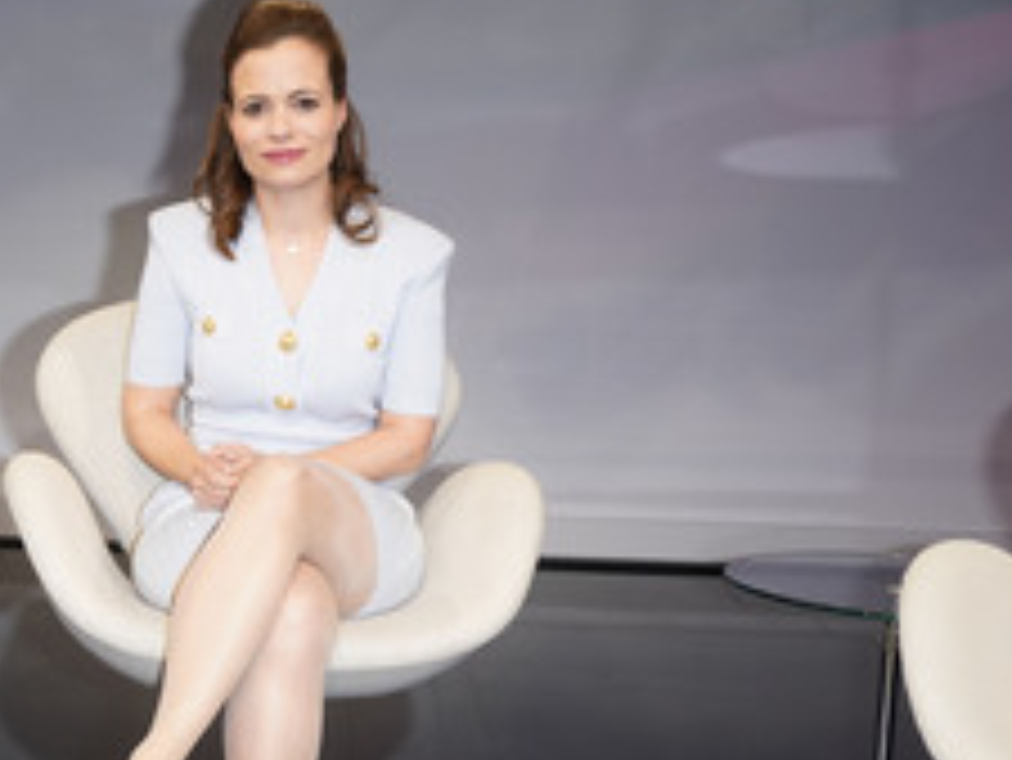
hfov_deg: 32.7
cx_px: 7
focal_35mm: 54
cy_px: 508
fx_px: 1580
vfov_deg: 26.9
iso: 2000
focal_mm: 28
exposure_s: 1/160
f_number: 5.6
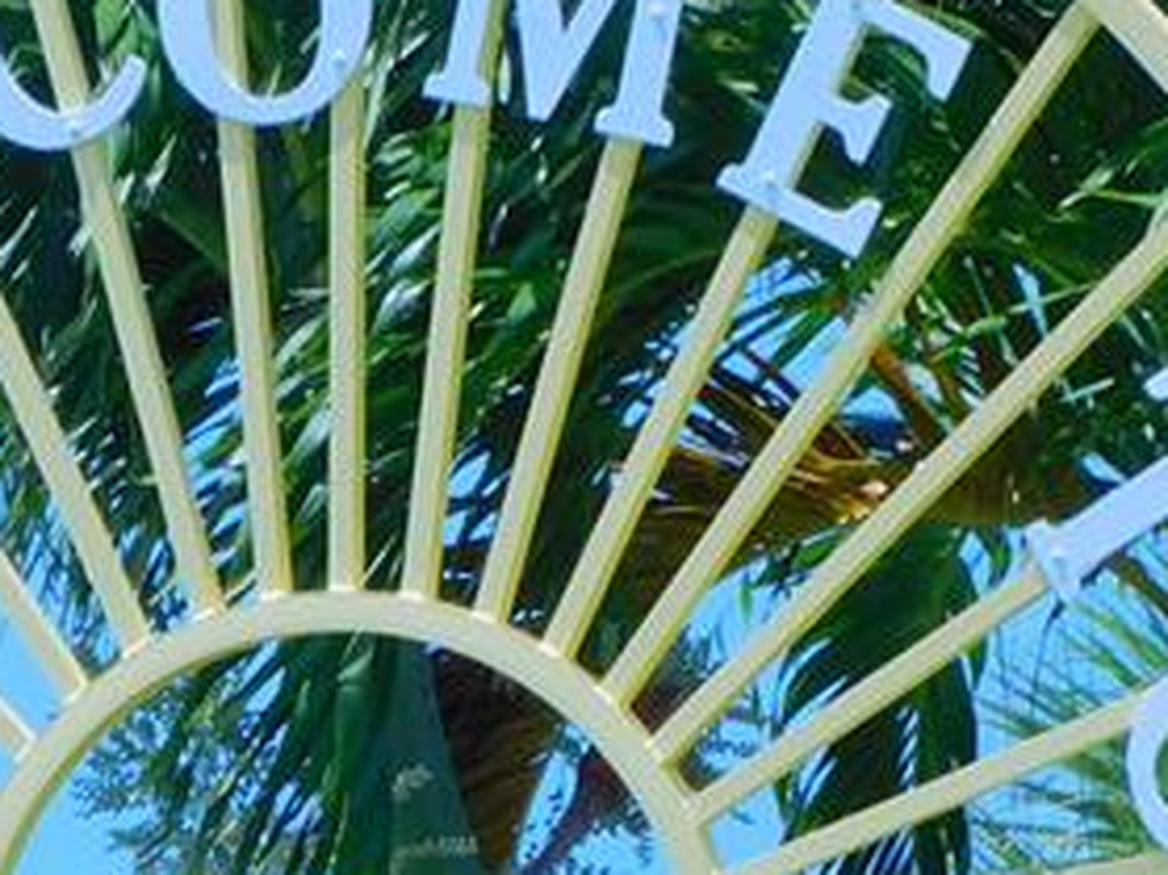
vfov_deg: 1.1
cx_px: 243
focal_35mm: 1320
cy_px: 1193
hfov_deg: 1.5
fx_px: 44520
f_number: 5.6
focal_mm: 64.5
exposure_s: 1/500
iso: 125
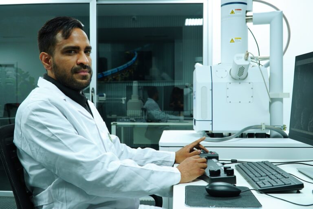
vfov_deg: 36.9
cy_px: 104
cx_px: 156
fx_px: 313
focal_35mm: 36
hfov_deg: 53.1
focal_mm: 24
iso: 320
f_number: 5
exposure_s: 1/50
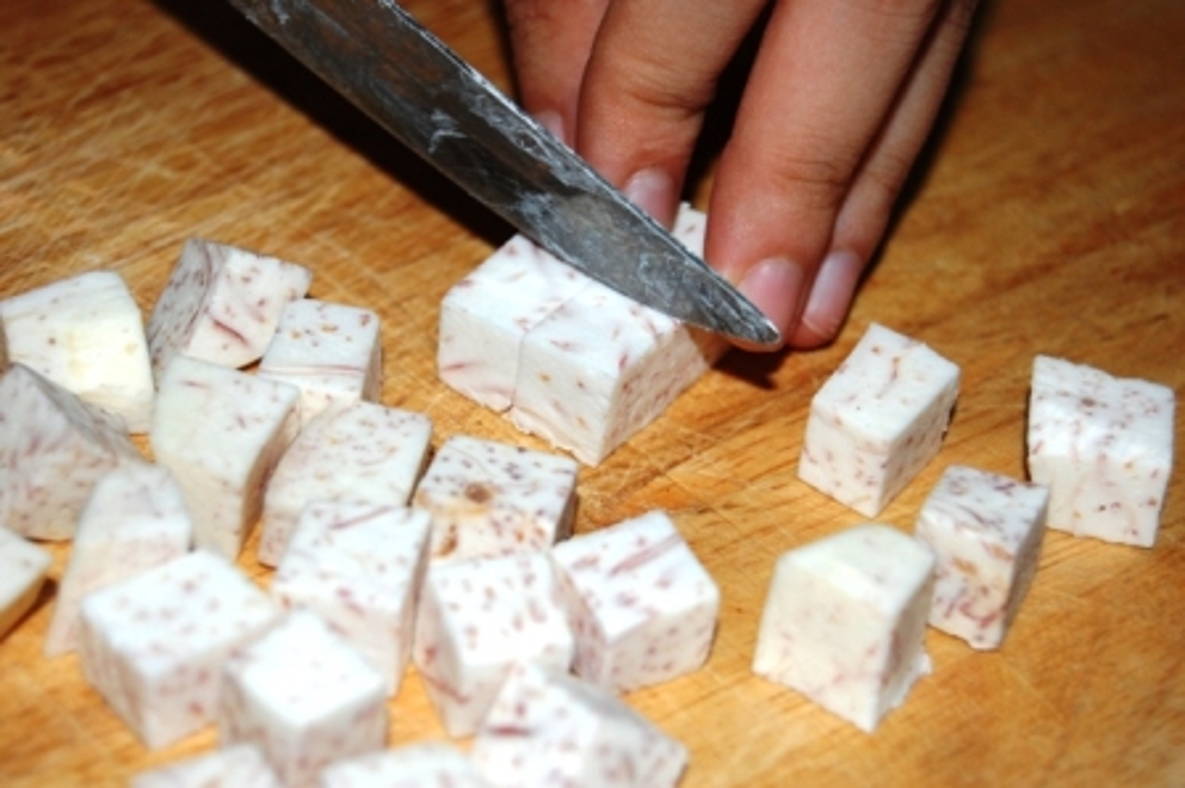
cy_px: 394
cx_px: 592
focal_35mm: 82
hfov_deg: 24.6
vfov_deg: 16.5
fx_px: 2714
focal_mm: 55
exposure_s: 1/60
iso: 400
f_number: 5.6
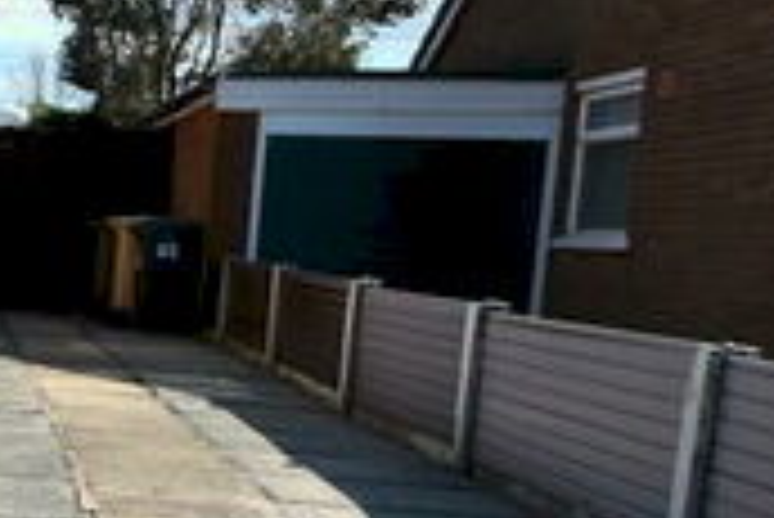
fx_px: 1313
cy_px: 385
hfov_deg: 22.7
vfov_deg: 22.1
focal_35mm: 61
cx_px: -536
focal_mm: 10
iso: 125
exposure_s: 1/250
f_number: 8
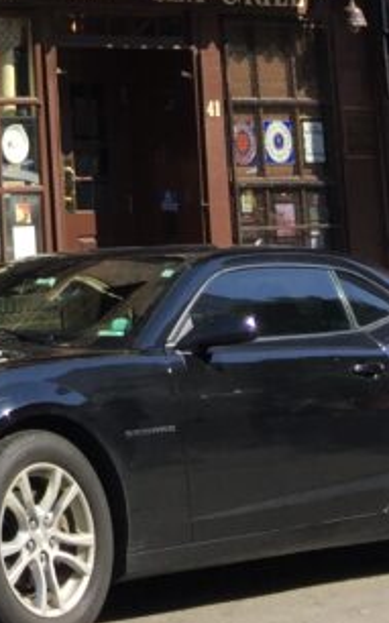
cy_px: -373
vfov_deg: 17.6
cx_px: -356
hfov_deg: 11.6
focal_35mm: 103
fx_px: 1749
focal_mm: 4.15
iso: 32
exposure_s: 1/842
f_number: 2.2
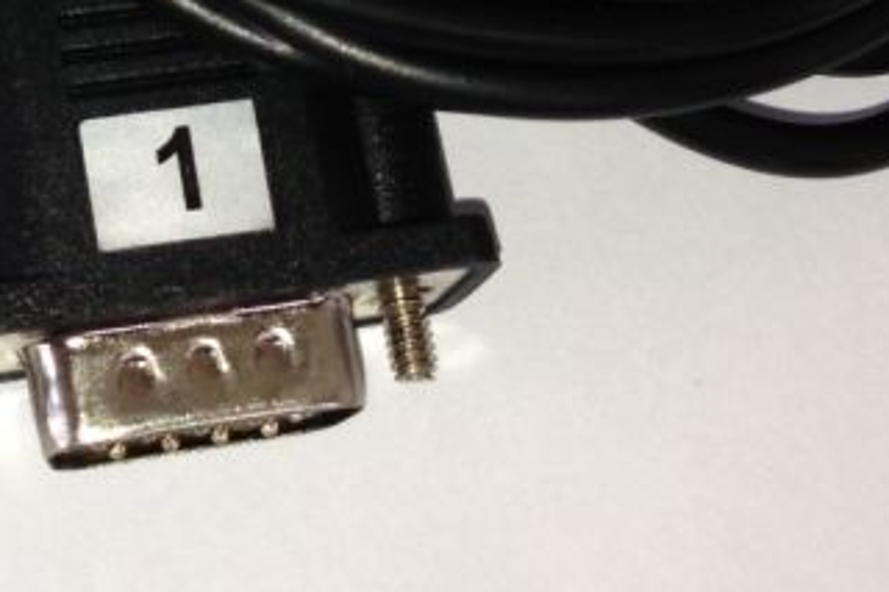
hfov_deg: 18.3
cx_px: 83
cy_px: -384
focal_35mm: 110
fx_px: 2715
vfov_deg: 11.7
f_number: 2.4
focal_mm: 4.13
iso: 50
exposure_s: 1/208
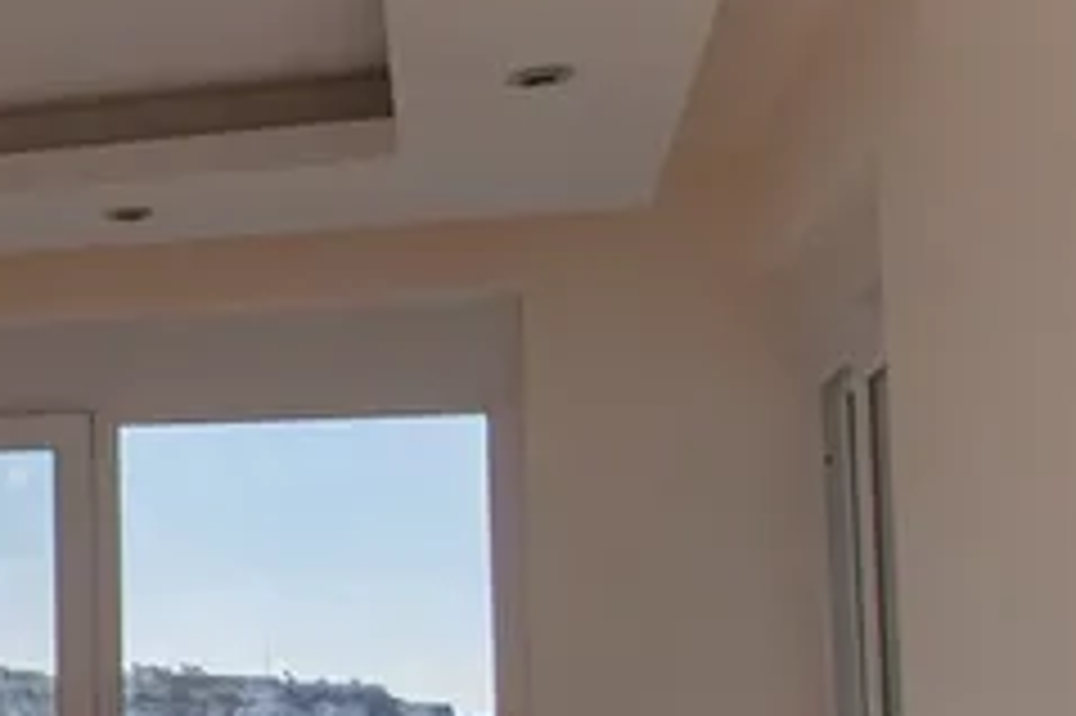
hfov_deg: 21.4
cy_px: 671
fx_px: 1912
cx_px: -833
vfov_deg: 20.7
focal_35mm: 64
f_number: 13
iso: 200
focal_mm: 12
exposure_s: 1/640
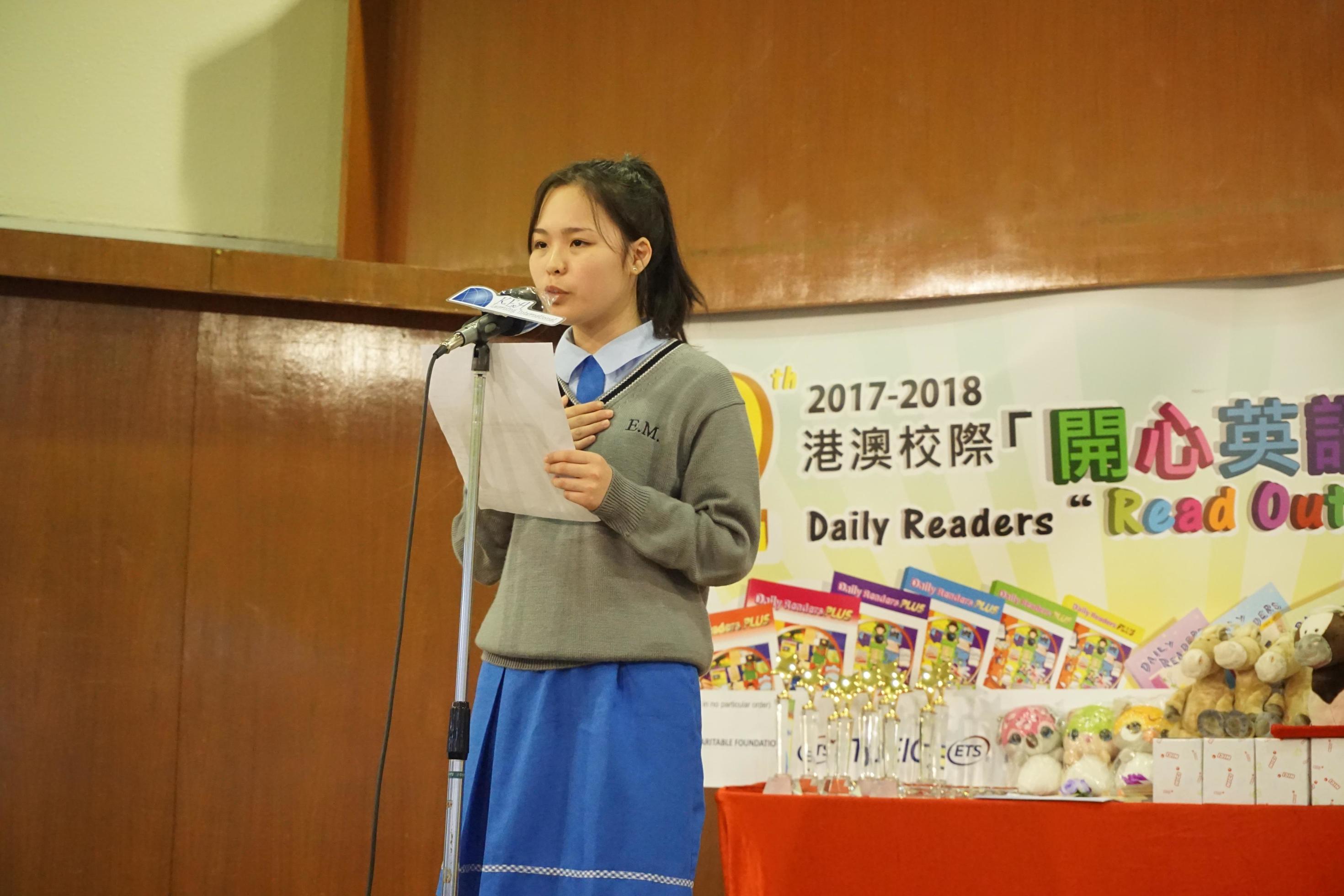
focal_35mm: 75
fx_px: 2800
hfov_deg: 27.0
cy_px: 448
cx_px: 672
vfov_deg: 18.2
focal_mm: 50
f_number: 5.6
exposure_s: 1/80
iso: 3200
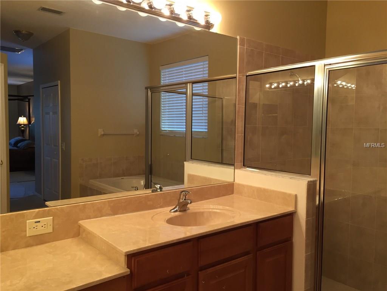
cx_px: 194
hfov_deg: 61.7
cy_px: 146
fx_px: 324
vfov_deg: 48.2
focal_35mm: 29
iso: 80
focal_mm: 4.15
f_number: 2.2
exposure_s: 1/30
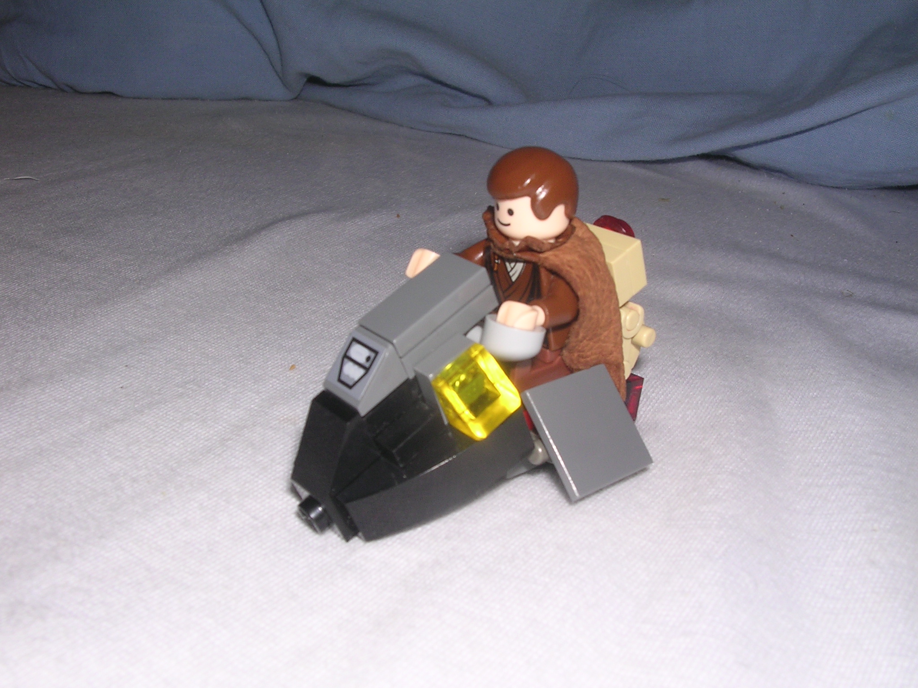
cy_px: 344
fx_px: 1008
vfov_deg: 37.7
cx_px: 459
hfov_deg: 49.0
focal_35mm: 38
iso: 100
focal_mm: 5.8
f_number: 5.6
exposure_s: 1/60.1
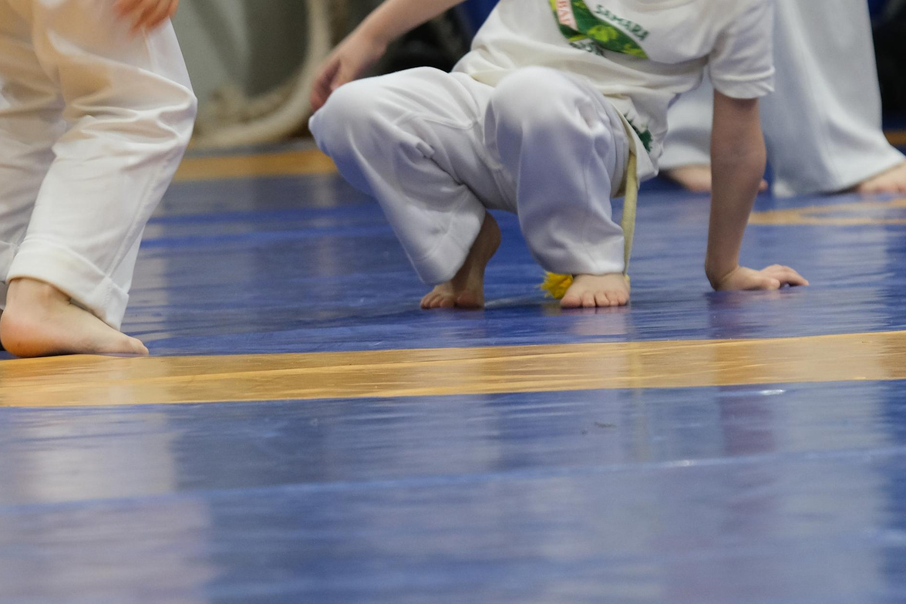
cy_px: 187
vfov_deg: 3.0
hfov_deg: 4.5
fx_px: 11625
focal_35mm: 462
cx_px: 443
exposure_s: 1/75
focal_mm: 141.3
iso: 1000
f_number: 4.4
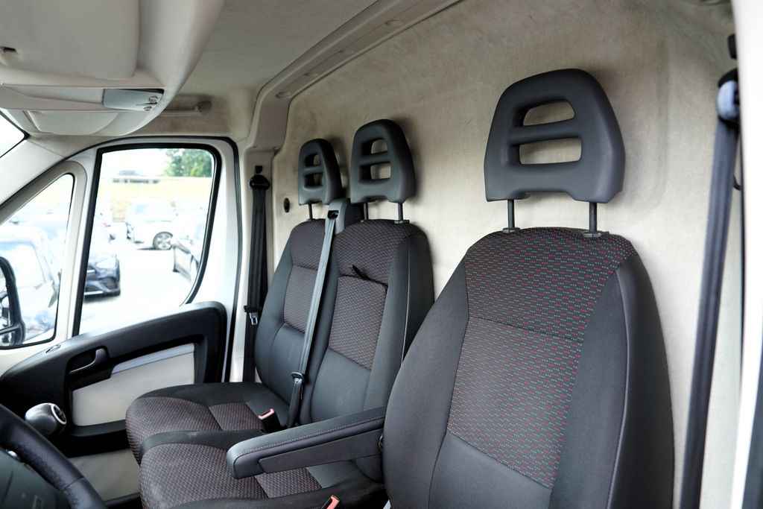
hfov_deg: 73.7
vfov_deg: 53.1
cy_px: 254
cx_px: 382
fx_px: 509
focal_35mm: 24
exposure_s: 1/160
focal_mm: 24
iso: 320
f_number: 4
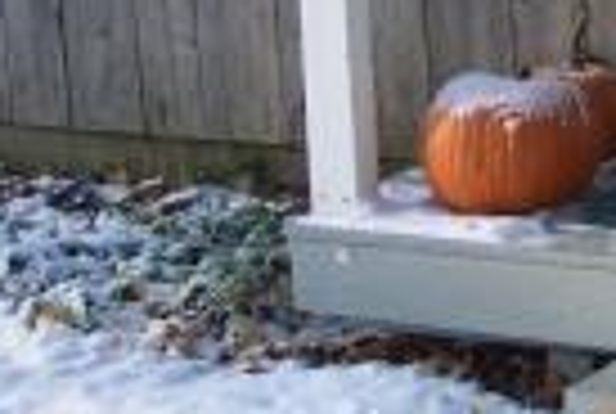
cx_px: 989
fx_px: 2126
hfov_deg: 15.0
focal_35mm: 124
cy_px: -101
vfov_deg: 10.9
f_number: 2.8
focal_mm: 8
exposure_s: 1/700
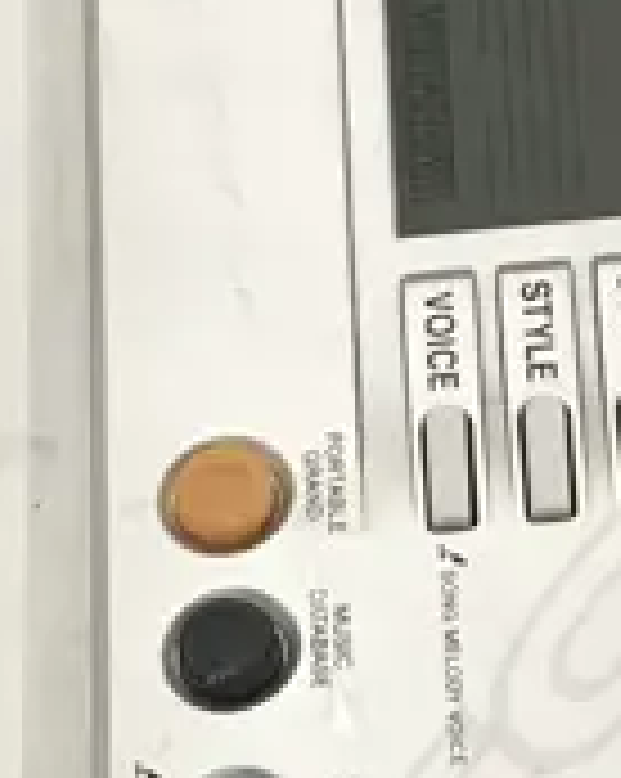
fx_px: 3728
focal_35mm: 162
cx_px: -202
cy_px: 1718
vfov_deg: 10.6
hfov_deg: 9.3
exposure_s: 1/33
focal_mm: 3.99
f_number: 1.8
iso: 32
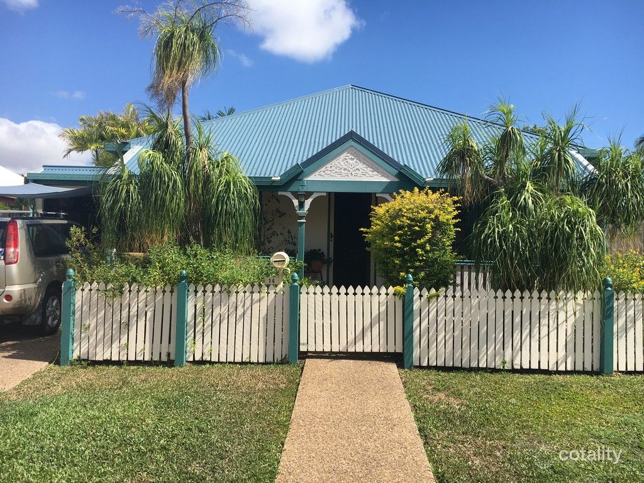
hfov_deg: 61.7
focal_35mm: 29
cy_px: 242
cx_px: 322
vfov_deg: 48.2
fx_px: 540
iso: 25
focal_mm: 4.15
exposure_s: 1/1479
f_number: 2.2
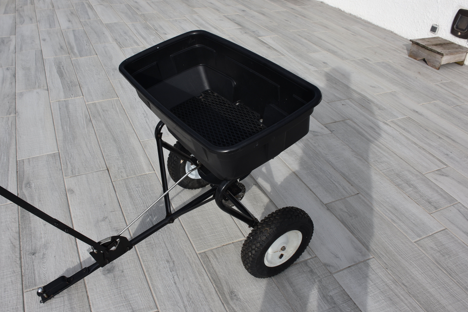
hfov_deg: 61.9
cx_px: 224
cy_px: 159
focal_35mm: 30
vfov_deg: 43.6
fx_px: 390
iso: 180
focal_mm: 18
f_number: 8
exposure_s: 1/500
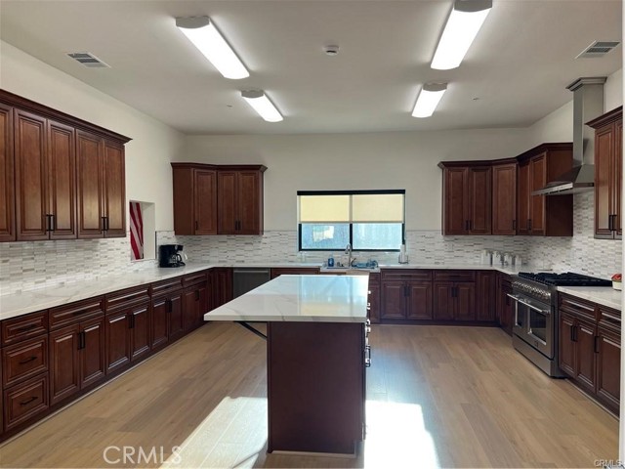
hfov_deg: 67.3
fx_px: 469
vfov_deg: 53.1
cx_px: 312
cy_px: 234
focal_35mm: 26
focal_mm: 5.7
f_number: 1.5
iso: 40
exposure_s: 1/197
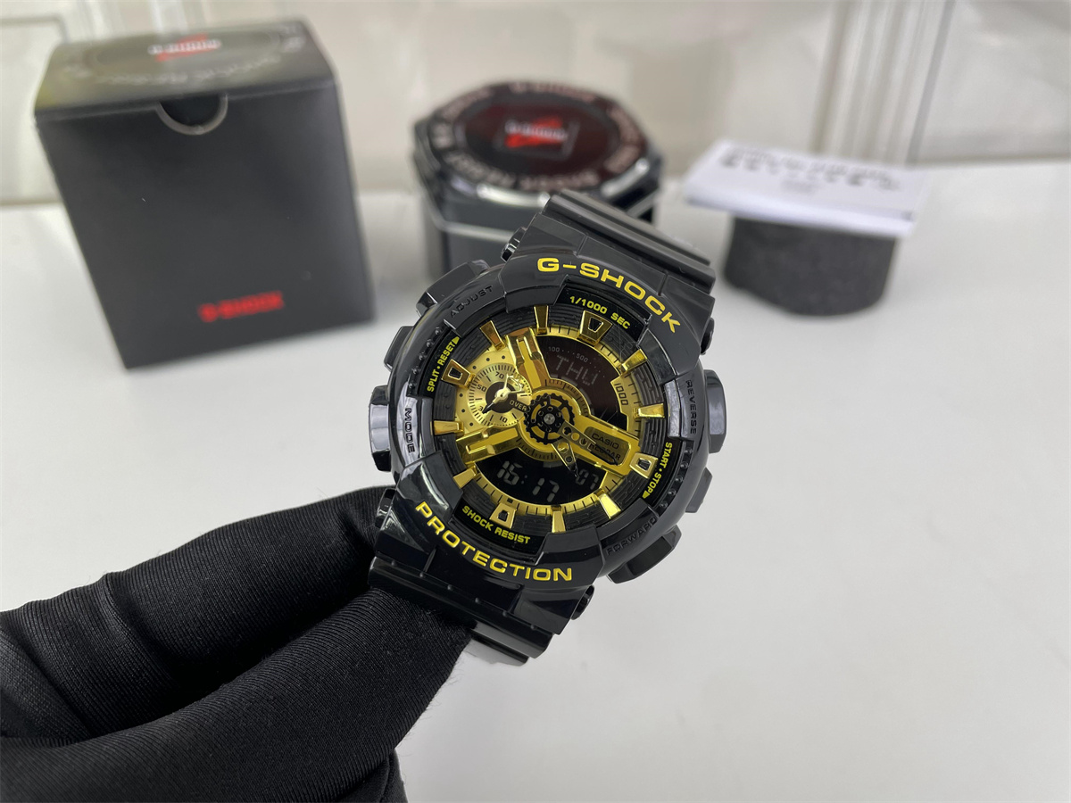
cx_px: 536
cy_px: 402
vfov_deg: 53.1
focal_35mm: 26
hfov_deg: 67.3
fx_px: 804
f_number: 1.6
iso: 32
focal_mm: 4.2
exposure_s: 1/100
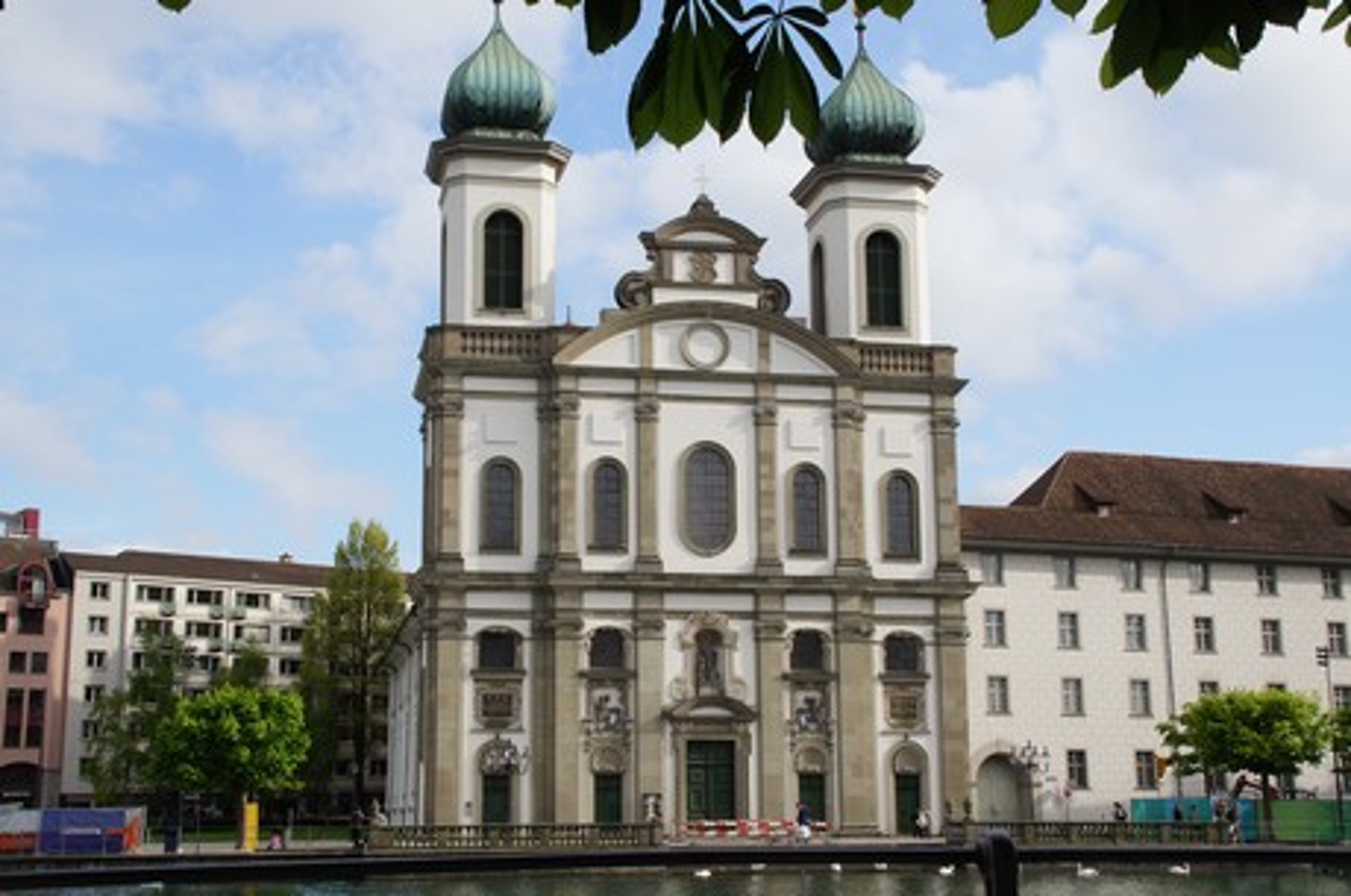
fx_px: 1686
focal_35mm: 45
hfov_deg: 43.7
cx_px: 676
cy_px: 448
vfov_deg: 29.8
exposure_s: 1/100
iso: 100
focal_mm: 30
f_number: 13
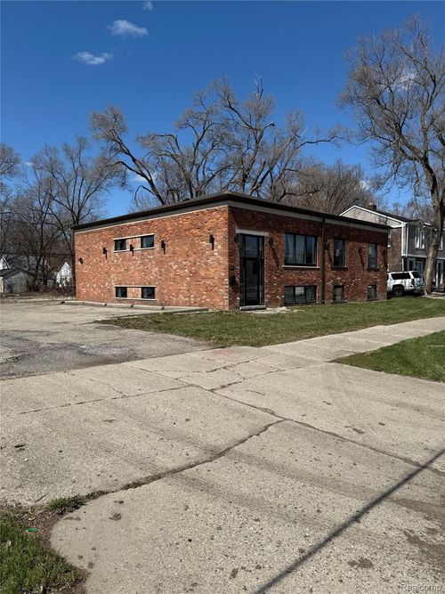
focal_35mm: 24
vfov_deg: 71.6
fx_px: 412
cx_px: 222
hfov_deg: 56.8
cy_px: 297
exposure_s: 1/6173
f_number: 1.78
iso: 80
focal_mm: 6.76
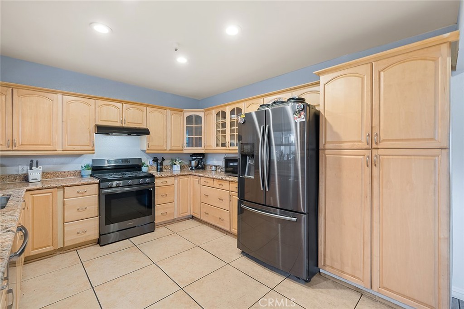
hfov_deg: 100.4
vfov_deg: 77.3
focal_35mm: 15
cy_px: 154
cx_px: 232
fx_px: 193
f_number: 4
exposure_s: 1/6
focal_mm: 15
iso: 1000
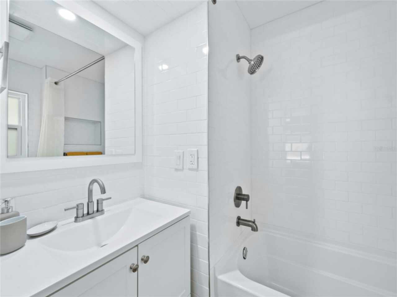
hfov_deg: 102.1
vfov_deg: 85.7
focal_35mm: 14
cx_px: 198
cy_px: 148
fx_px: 161
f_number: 11
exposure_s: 1/3
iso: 400
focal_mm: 7
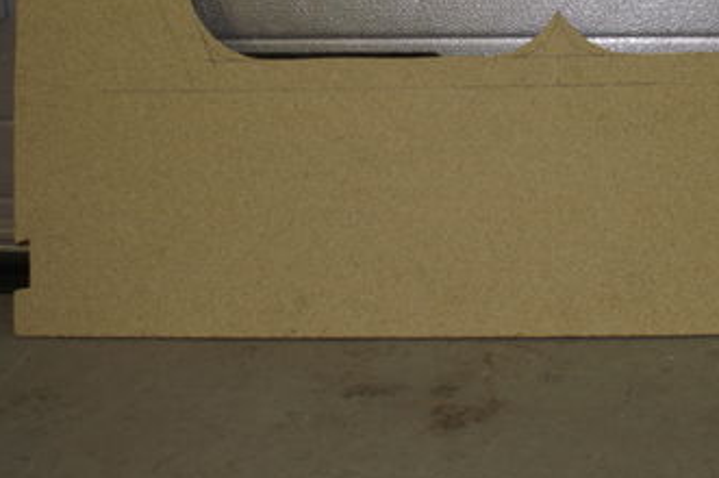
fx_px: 1157
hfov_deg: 33.7
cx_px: 552
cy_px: 46
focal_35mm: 58
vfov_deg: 22.7
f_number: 4
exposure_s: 1/60
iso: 400
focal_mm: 20
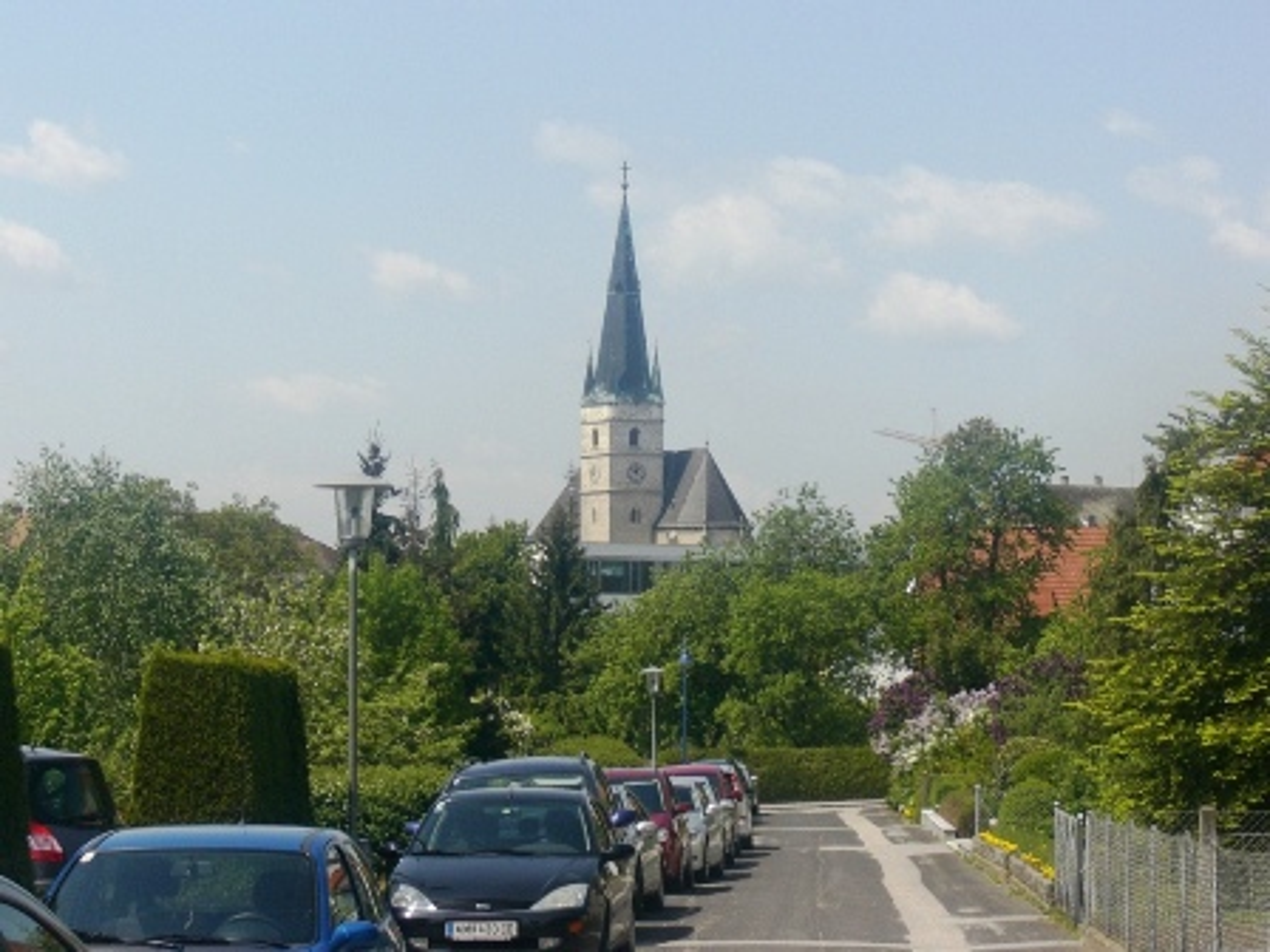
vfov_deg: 13.0
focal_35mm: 114
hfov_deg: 17.3
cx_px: 635
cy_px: 476
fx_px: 4182
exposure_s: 1/500
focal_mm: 18.9
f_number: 5.4
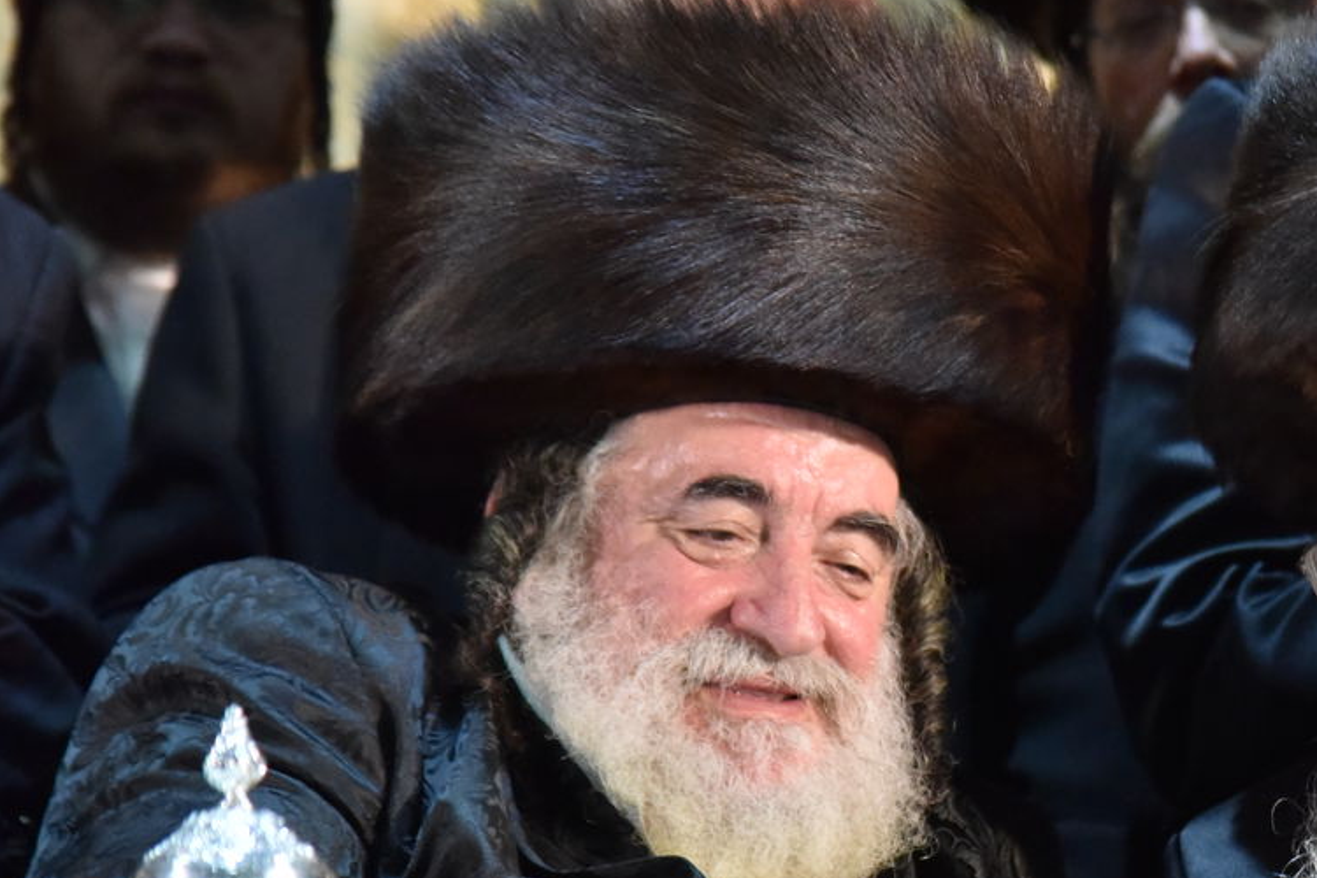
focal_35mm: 224
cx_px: 1001
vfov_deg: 6.1
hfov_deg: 9.2
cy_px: 487
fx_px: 8194
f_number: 4
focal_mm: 120
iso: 3200
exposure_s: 1/250
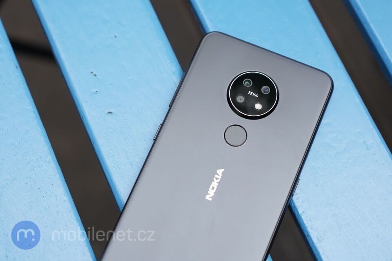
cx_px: 196
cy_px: 130
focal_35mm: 55
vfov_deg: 24.6
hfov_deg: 36.2
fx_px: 599
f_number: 4
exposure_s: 1/160
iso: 400
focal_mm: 55
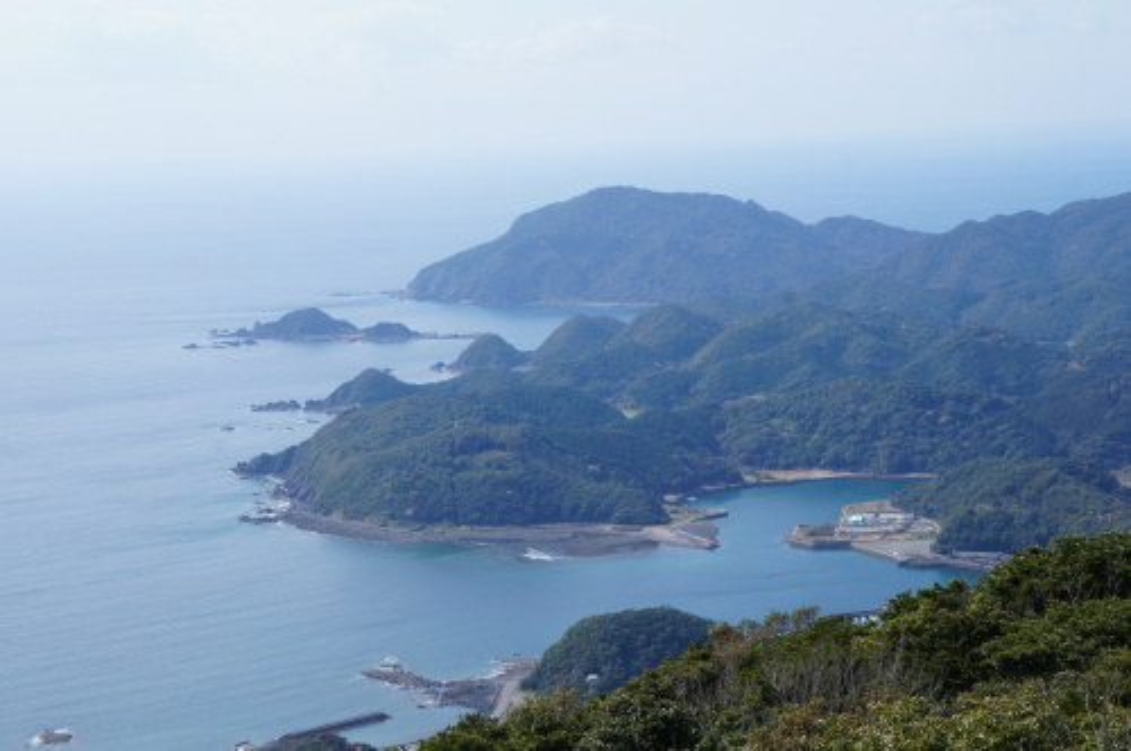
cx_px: 566
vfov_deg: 18.9
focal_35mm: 72
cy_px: 376
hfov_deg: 28.1
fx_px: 2259
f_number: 13
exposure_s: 1/200
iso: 200
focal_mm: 48
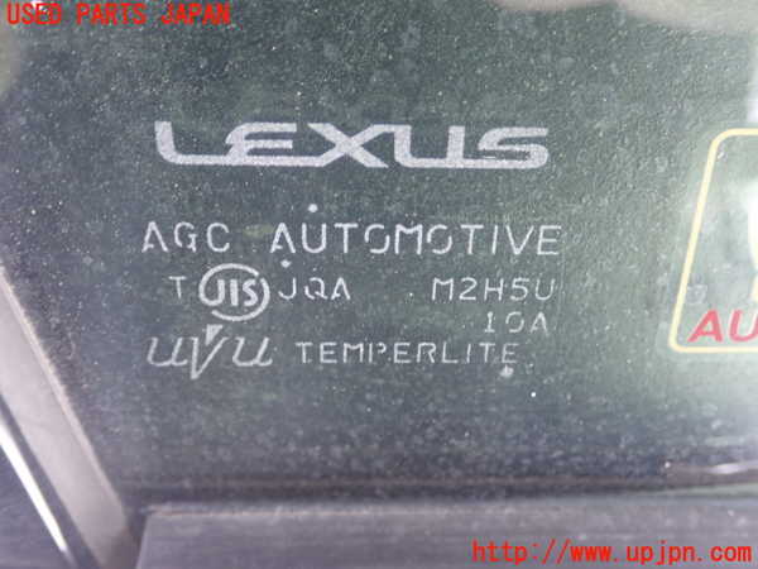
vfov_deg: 33.6
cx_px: 379
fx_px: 942
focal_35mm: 43
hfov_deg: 43.9
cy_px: 284
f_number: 2.9
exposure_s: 1/25
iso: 800
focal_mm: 7.86
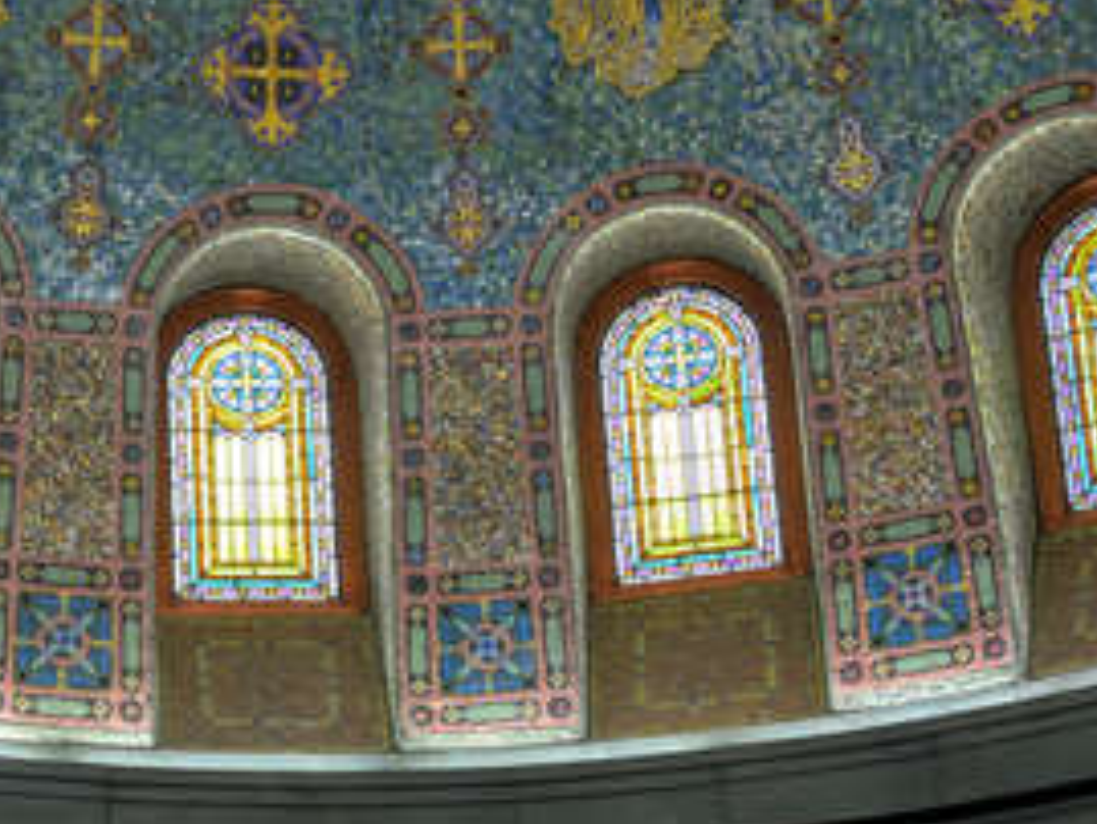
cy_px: 979
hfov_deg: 16.2
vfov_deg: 12.1
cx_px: 122
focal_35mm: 120
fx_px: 3805
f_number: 4
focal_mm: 42
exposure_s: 1/1.67
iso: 100
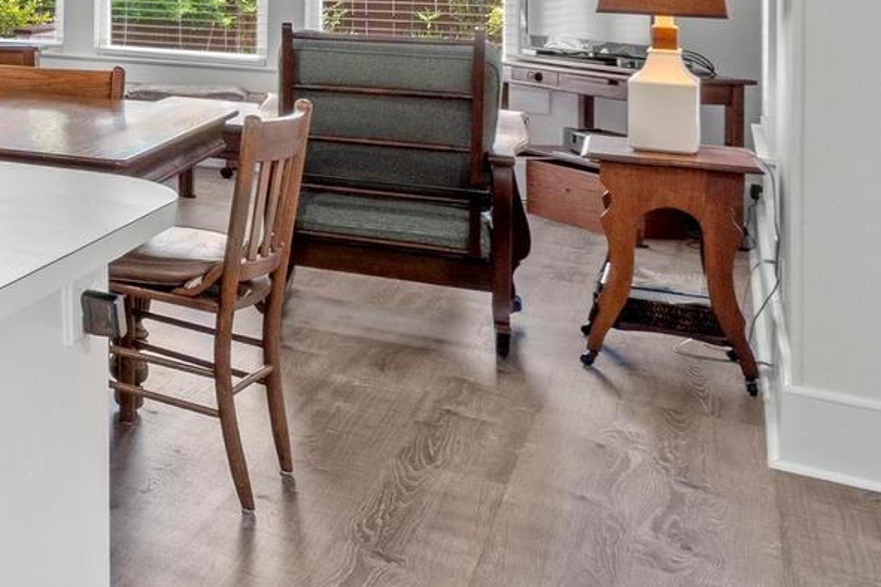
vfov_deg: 24.6
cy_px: -26
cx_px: -565
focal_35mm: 52
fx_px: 1272
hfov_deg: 24.7
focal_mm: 10
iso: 250
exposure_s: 1.3
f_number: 11
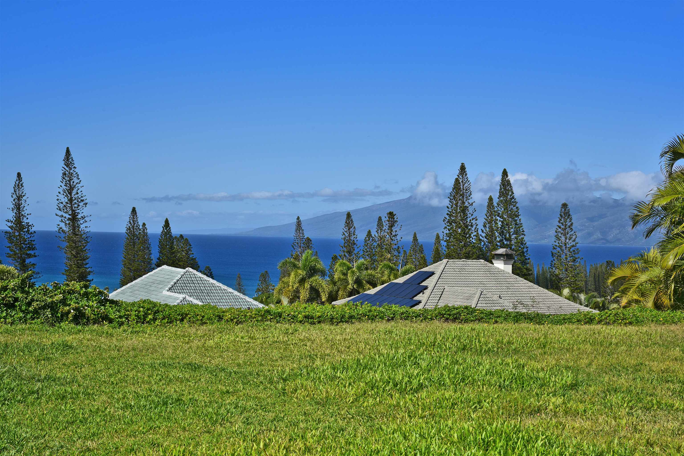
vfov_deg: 26.0
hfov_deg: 38.2
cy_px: 228
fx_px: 988
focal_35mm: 52
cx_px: 342
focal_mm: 52
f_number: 14
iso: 100
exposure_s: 1/200
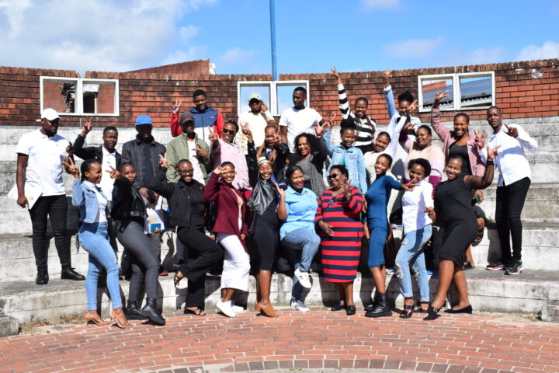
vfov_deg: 35.5
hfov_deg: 51.3
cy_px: 186
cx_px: 280
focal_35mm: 38
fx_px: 582
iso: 200
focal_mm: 25
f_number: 10
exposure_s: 1/400
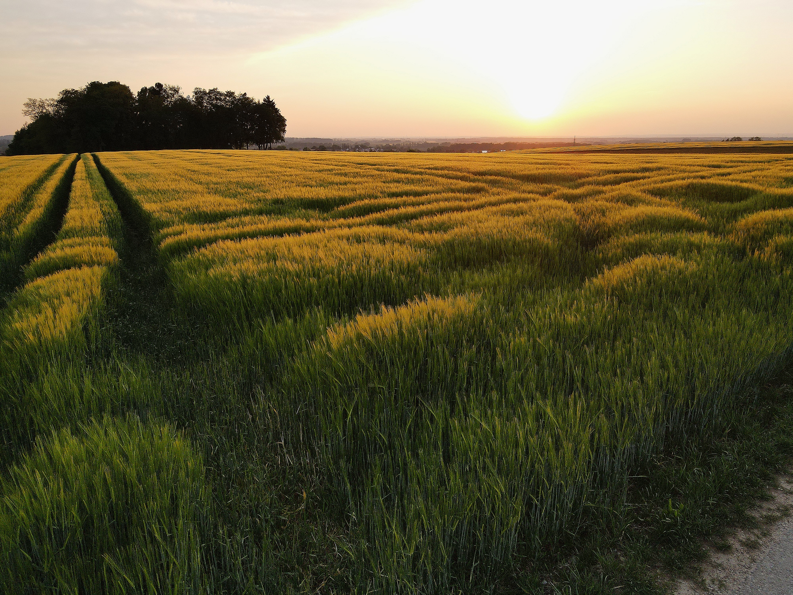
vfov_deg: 56.8
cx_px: 396
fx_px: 550
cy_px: 298
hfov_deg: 71.6
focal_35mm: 24
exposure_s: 1/200
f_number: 2.8
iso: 100
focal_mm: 4.5
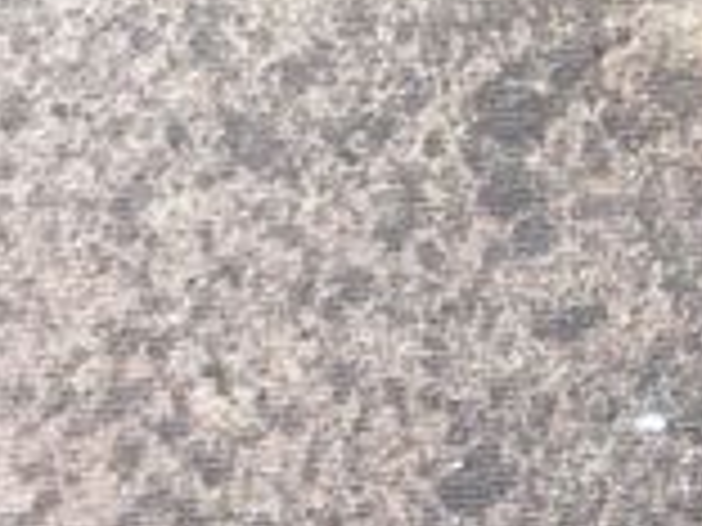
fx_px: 4036
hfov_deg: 8.9
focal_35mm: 199
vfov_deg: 7.4
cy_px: -112
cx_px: 1719
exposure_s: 1/193
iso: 25
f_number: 2.4
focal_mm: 3.3
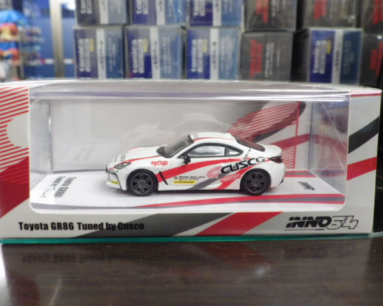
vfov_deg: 41.2
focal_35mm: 36
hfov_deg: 50.3
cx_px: 184
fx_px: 408
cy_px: 155
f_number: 3.4
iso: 800
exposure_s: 1/50
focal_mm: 6.2
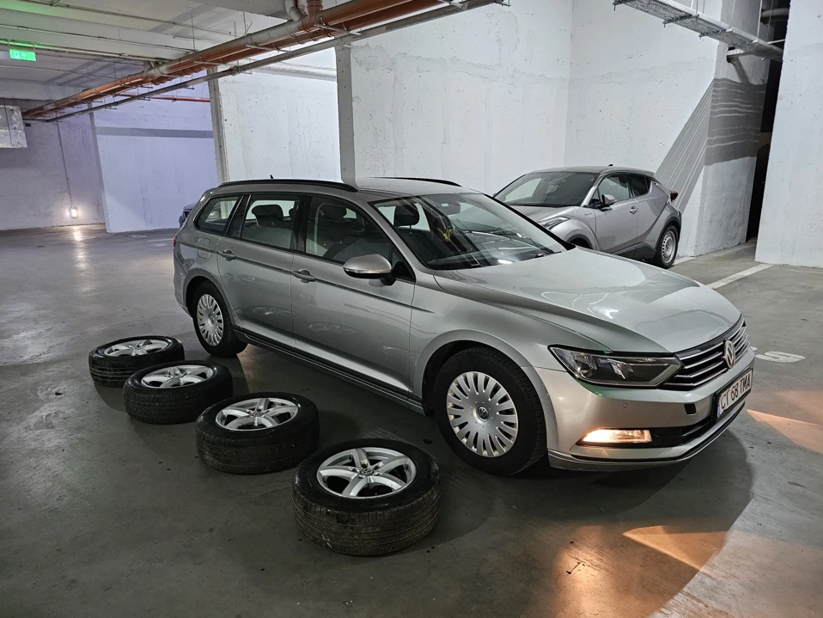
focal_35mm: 24
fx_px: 571
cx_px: 403
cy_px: 315
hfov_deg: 71.6
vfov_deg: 56.8
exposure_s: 1/24
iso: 640
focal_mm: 6.3
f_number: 1.7
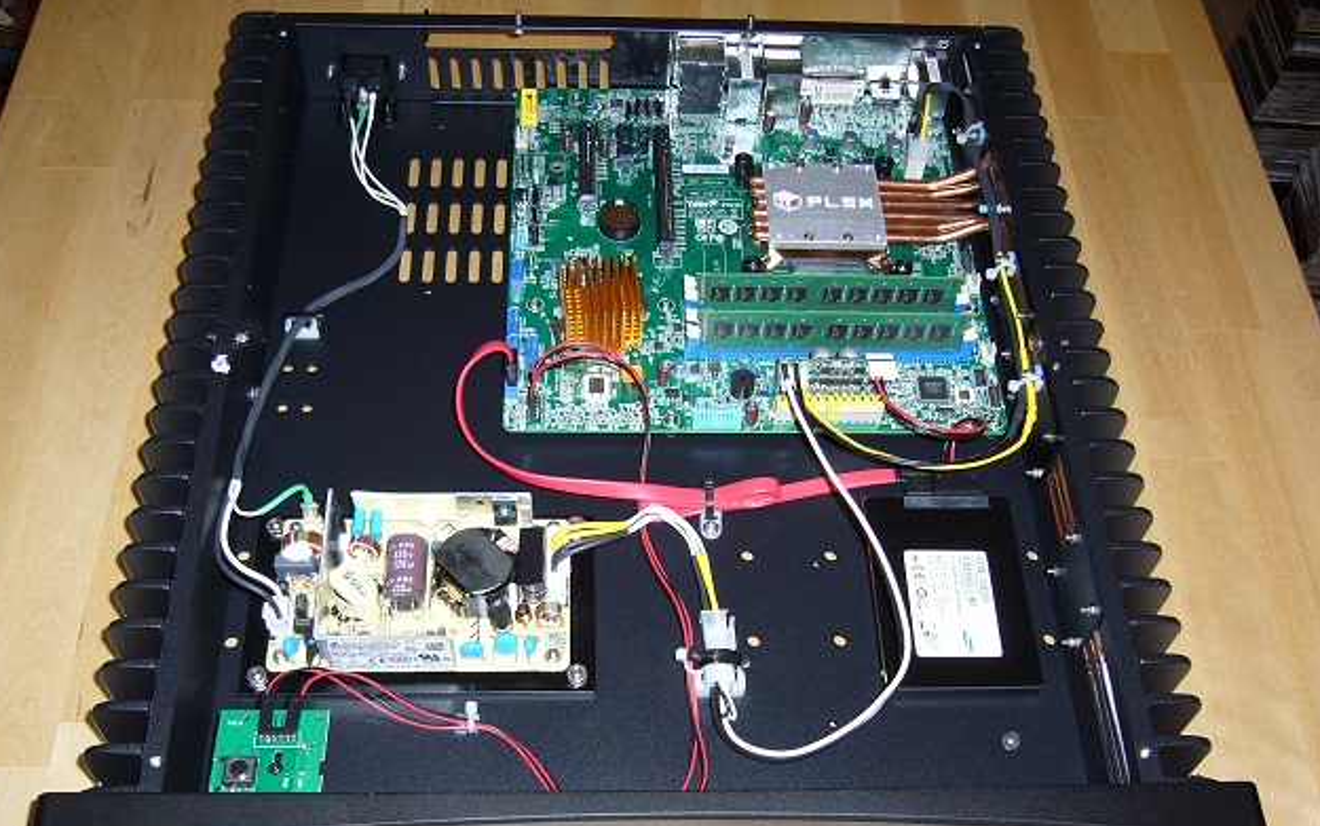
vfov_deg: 33.5
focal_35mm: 38
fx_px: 1367
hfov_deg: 51.5
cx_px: 650
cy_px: 488
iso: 100
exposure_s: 1/30
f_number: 2.8
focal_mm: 5.8
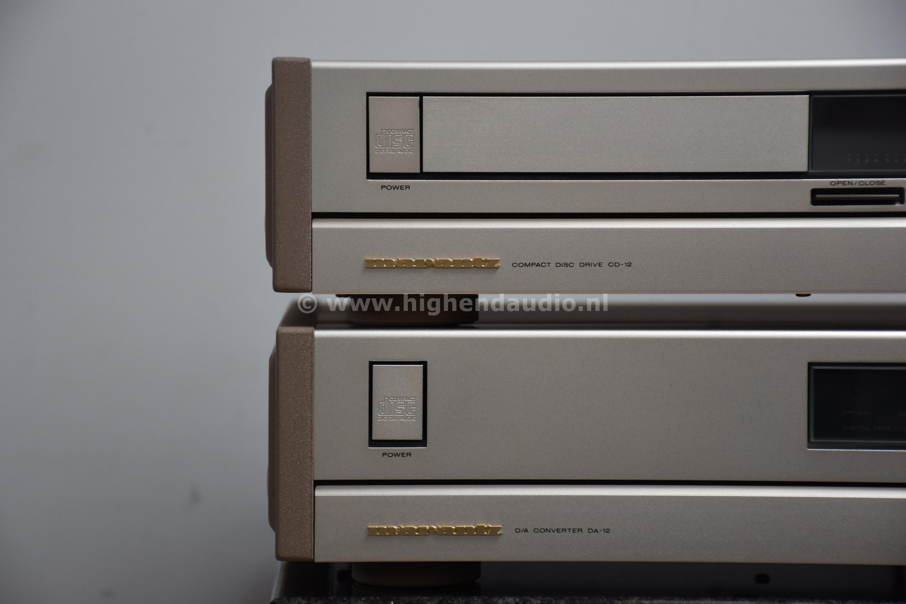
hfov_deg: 17.1
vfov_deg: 11.4
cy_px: 302
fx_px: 3020
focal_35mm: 120
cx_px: 453
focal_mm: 80
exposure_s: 1/125
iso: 400
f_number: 5.6
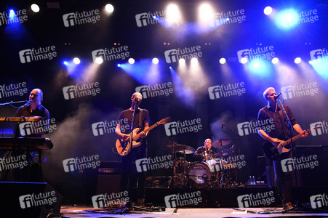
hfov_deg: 71.5
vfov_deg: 51.2
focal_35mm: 25
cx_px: 164
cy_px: 109
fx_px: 228
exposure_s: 1/125
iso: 1600
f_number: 4
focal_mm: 17
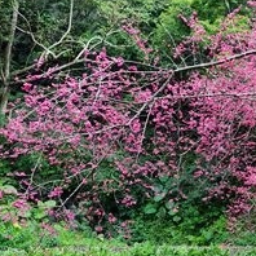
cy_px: 99
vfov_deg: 25.7
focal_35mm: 67
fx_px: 561
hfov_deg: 24.1
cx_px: 278
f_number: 2.8
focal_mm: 9
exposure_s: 1/100
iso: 125
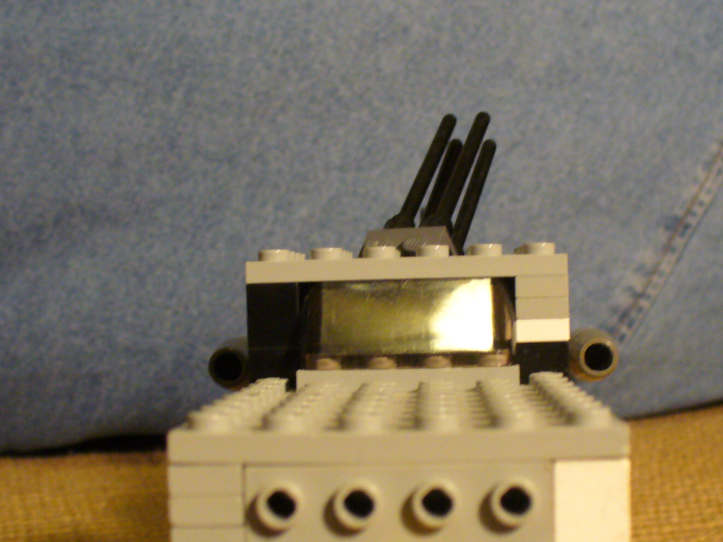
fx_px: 1316
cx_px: 424
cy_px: 375
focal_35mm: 63
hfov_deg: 30.7
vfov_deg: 23.1
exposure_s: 1/15
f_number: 2.8
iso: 200
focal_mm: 6.1
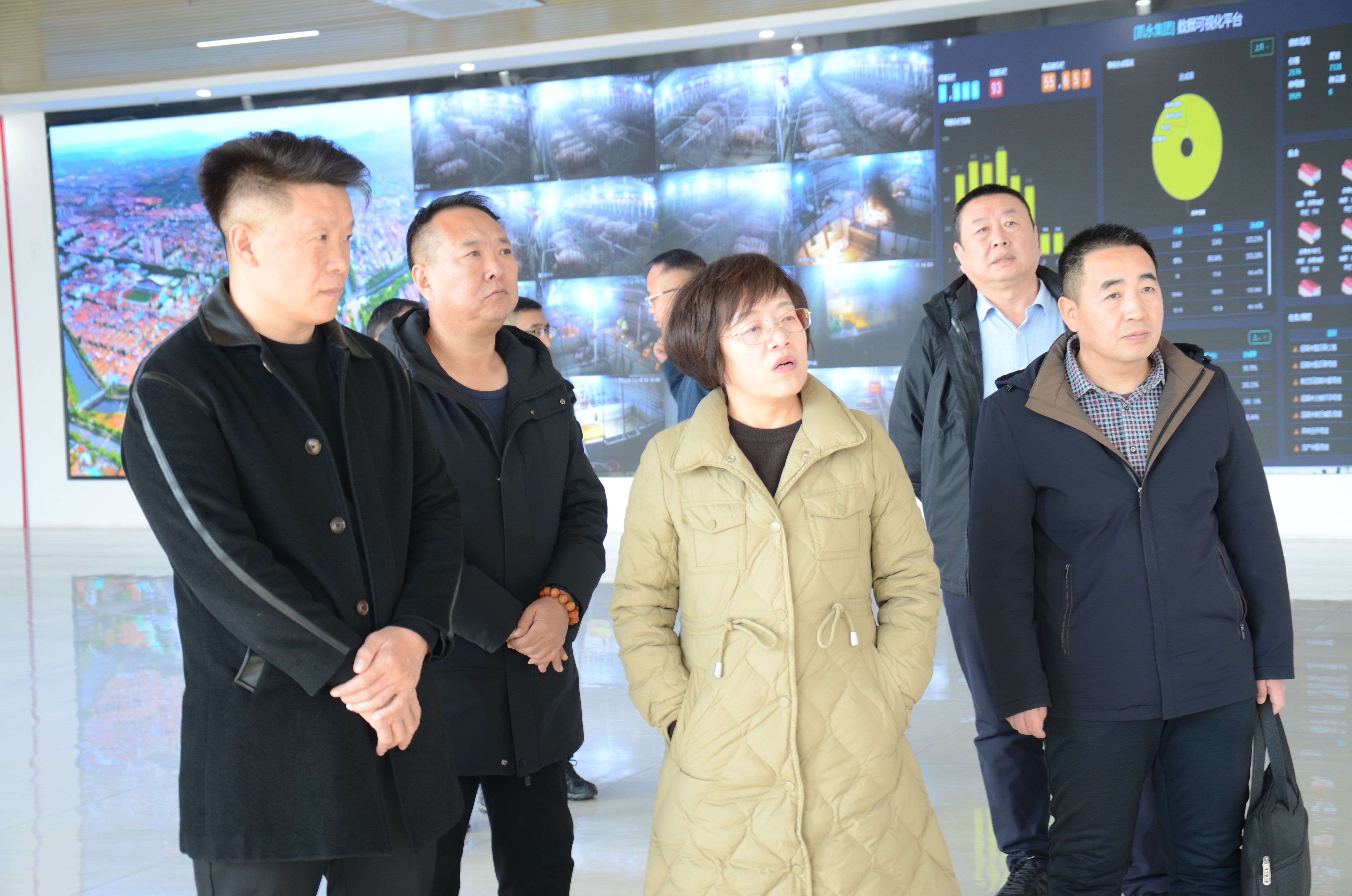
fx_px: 1968
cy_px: 448
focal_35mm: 52
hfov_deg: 37.9
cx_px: 676
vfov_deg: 25.6
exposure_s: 1/13
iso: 100
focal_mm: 35
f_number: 4.5
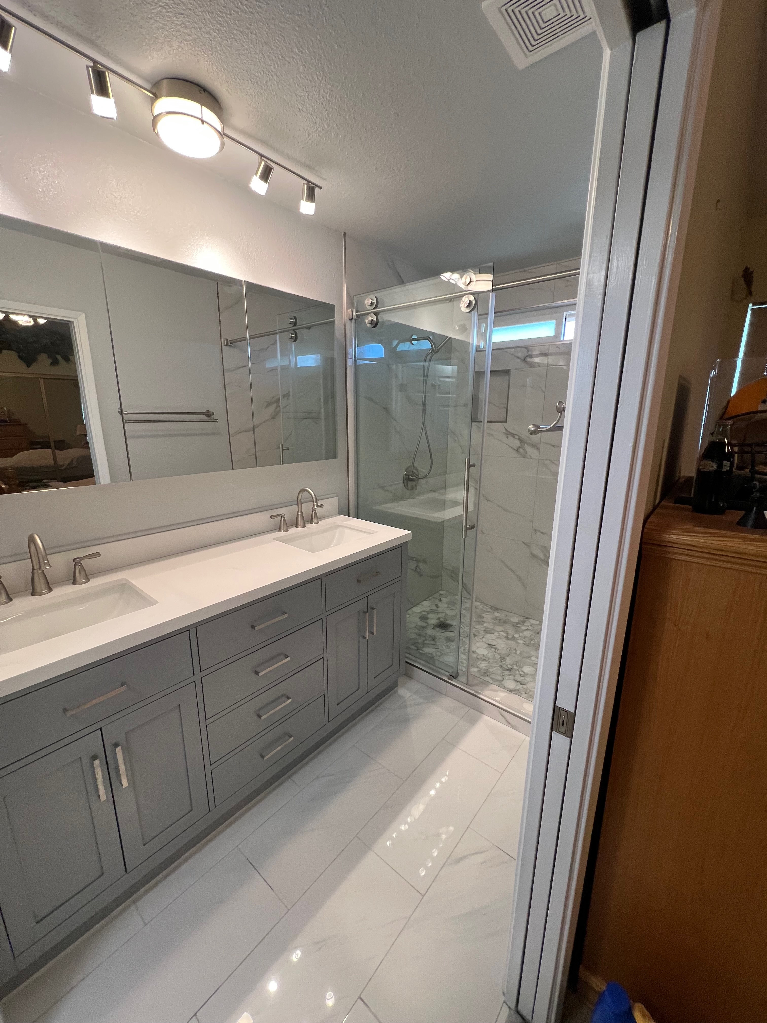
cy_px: 512
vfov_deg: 106.2
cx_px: 384
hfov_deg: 89.9
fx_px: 384
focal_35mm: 13
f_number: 1.8
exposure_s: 1/120
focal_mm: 1.57
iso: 160
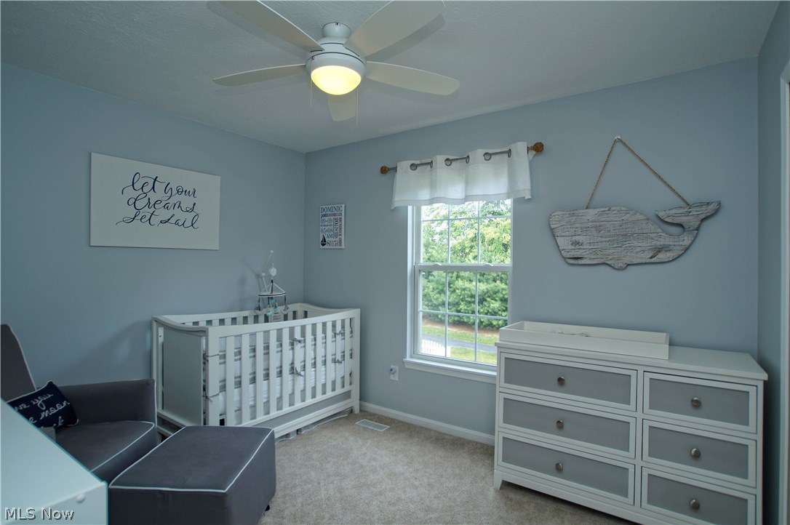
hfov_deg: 90.1
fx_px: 395
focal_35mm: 18
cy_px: 262
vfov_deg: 67.3
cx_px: 395
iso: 100
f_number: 4.5
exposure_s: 1/50
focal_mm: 12
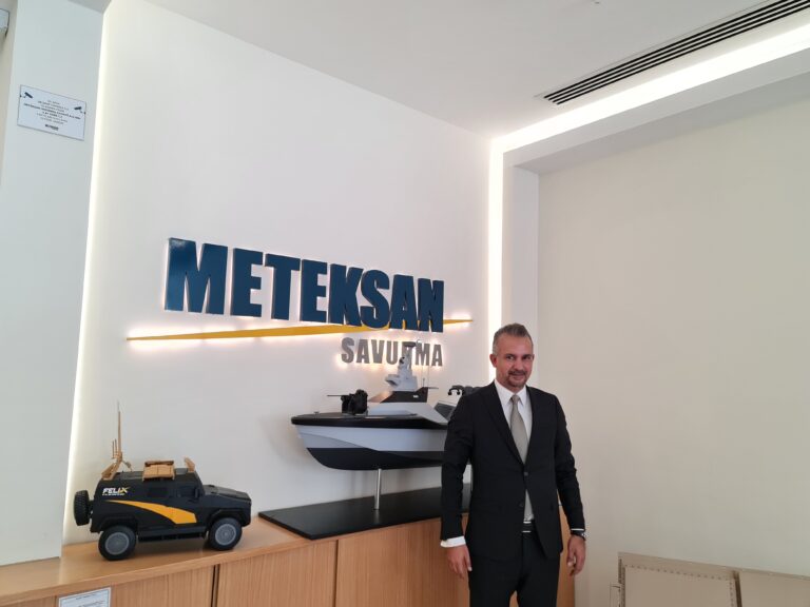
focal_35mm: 25
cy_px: 304
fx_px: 585
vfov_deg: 54.9
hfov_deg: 69.4
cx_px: 405
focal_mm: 7
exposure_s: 1/100
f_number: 1.8
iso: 125
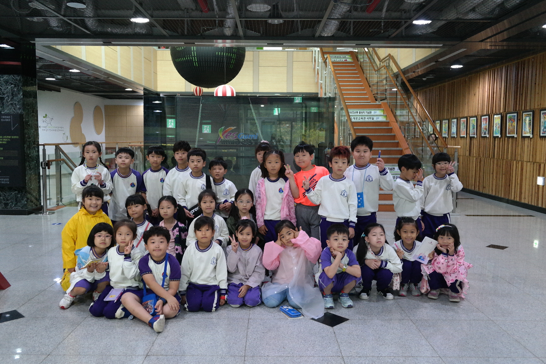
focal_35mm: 30
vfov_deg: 43.6
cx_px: 273
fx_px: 455
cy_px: 182
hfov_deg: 61.9
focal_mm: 20
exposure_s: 1/40
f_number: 3.5
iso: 800
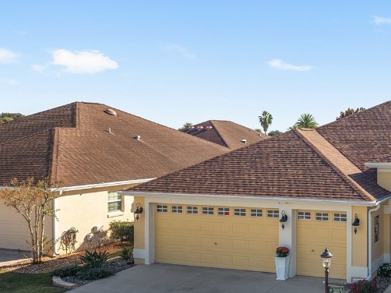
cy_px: 156
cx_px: 347
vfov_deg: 29.6
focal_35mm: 49
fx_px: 553
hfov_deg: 36.6
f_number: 1.8
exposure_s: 1/3200
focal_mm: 8.67
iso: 180
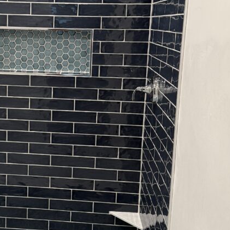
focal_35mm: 52
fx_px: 391
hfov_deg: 32.1
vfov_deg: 32.6
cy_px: 86
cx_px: 52
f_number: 1.78
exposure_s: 1/120
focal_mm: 6.76
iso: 200
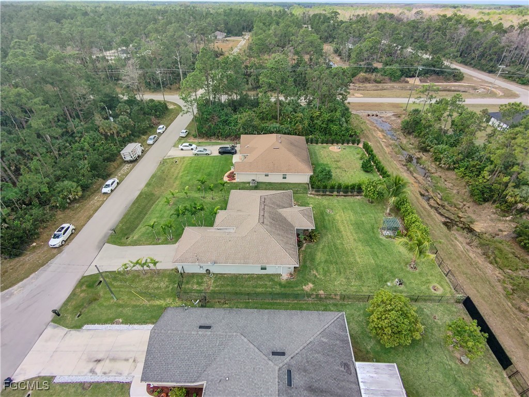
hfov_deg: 91.0
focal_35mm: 17
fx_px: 260
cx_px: 264
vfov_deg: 74.7
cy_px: 198
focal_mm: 17
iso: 100
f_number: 2.8
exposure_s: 1/750
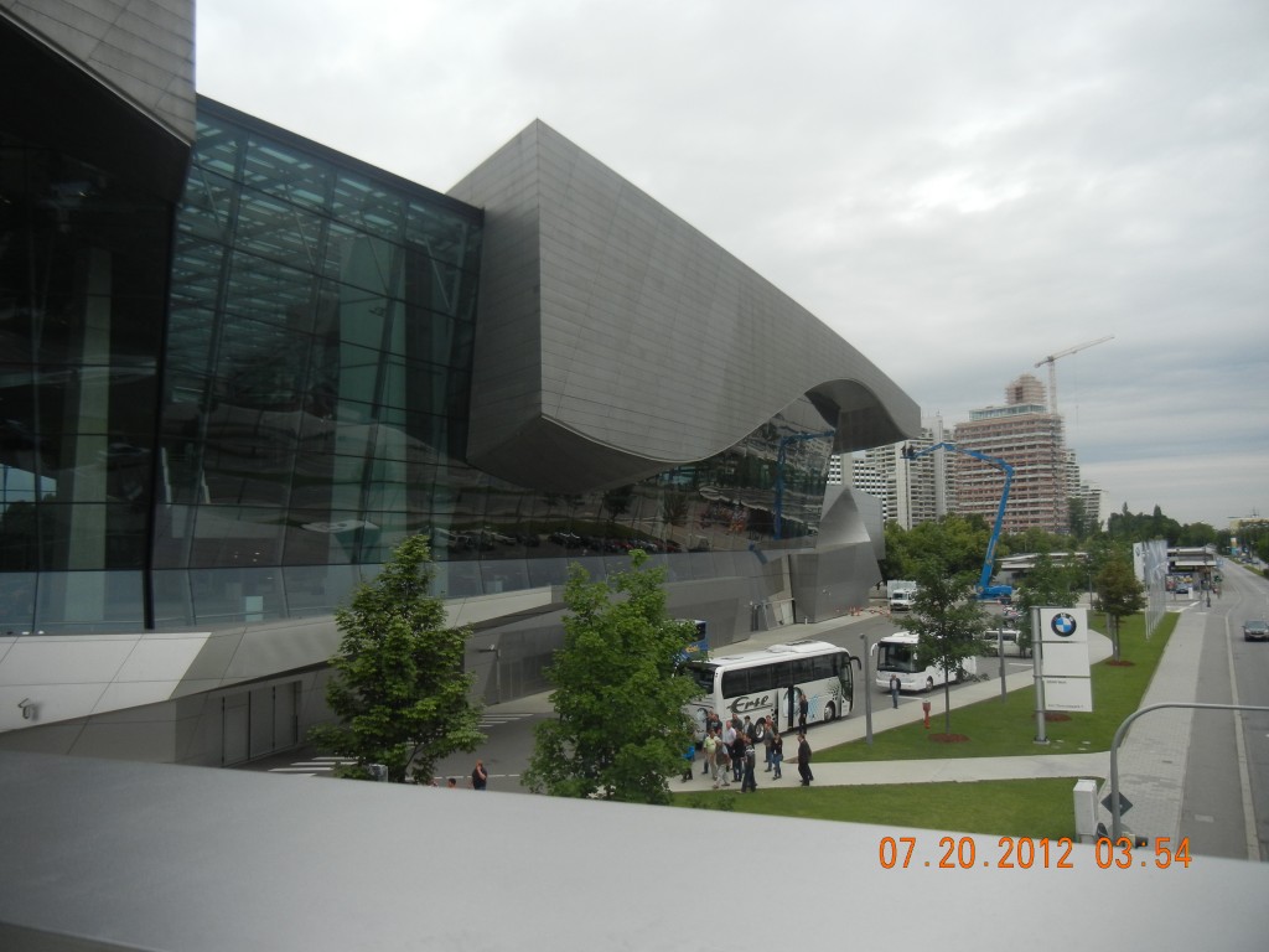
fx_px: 1100
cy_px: 476
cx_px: 634
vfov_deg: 46.8
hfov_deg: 60.0
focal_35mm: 30
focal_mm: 5.4
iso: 160
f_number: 7
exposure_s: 1/320
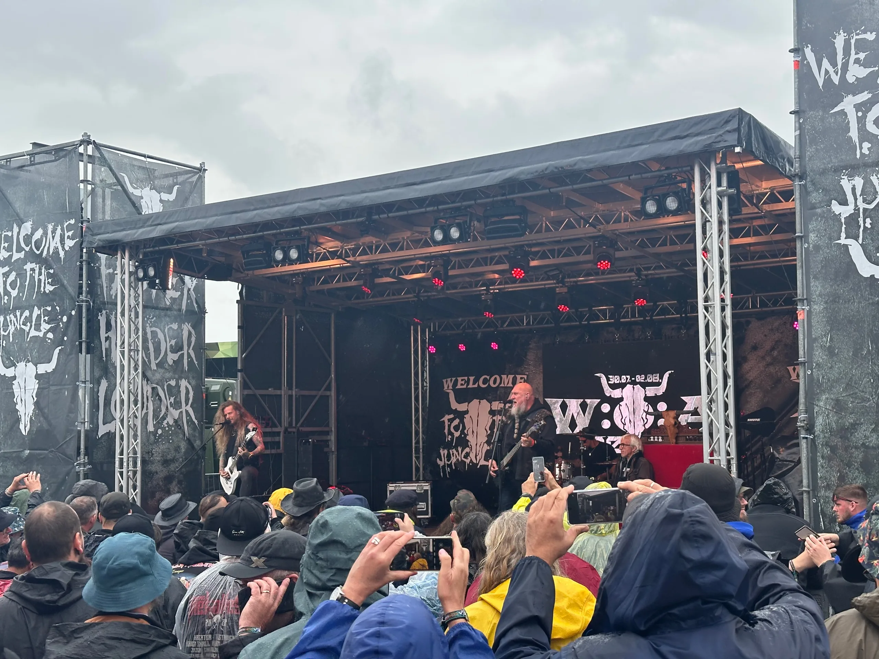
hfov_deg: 39.7
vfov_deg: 30.3
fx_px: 1219
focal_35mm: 48
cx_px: 440
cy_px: 330
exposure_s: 1/651
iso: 64
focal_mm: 6.86
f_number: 1.78
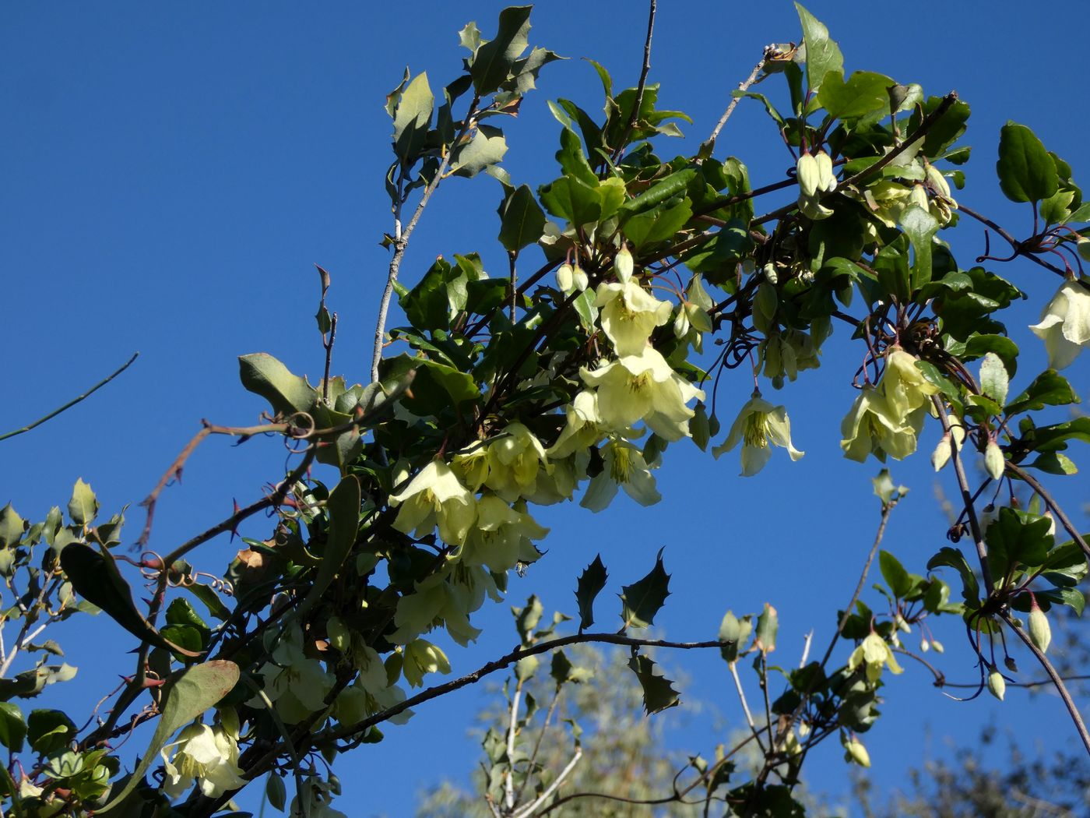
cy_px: 409
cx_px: 545
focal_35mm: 87
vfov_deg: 17.0
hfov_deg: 22.5
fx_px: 2739
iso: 80
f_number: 4.6
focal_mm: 15.6
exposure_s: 1/640
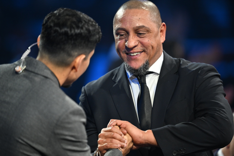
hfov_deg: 5.2
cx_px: 117
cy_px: 78
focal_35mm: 400
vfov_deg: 3.4
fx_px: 2600
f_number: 2.8
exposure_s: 1/160
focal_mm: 400
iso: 2200
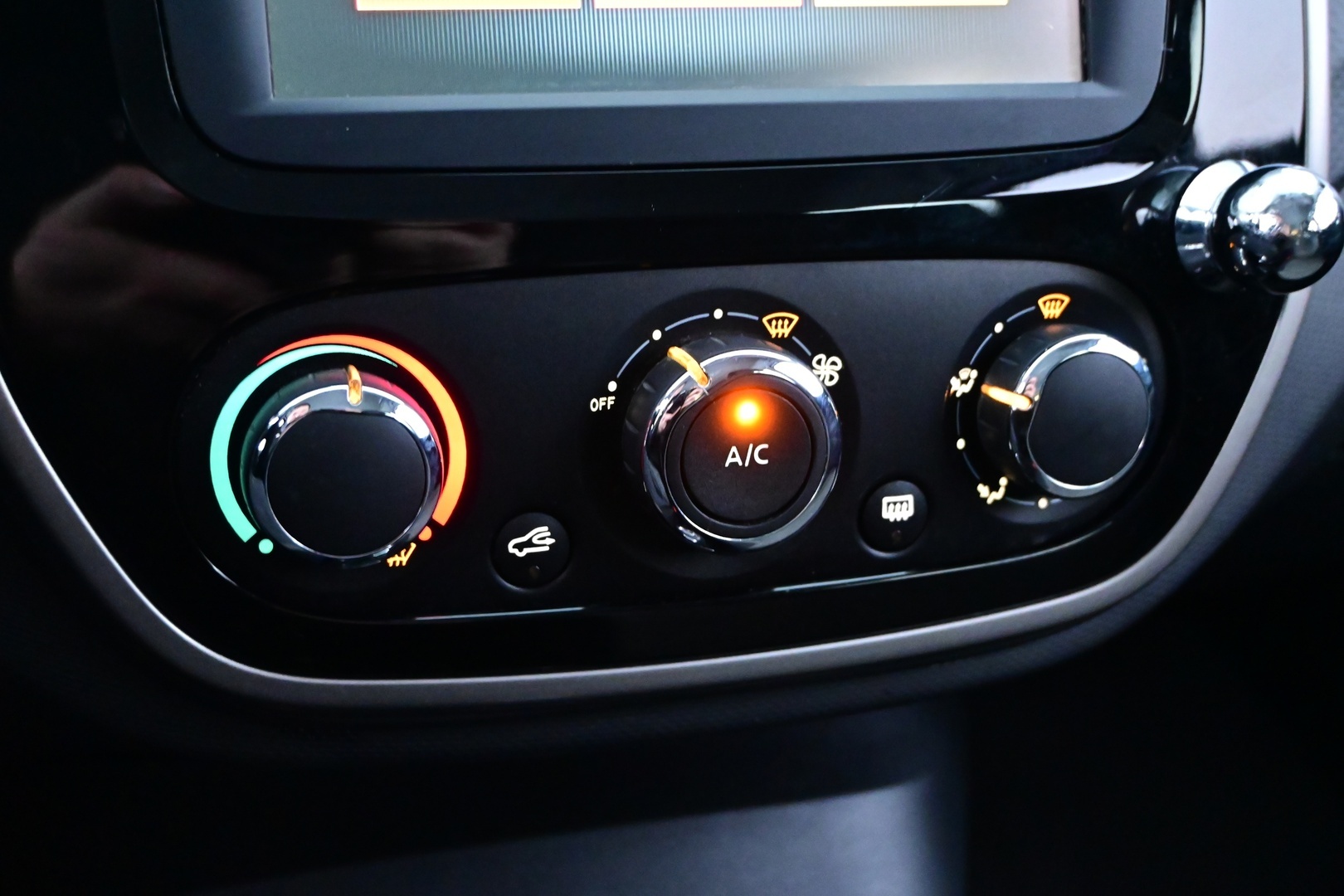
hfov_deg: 47.2
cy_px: 448
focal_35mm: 41
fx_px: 1540
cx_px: 672
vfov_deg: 32.4
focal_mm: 27.5
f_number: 4.5
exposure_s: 1/15
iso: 6400
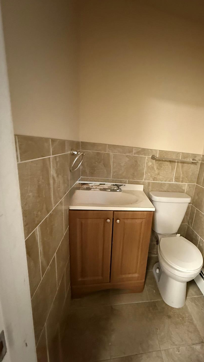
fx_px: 154
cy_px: 188
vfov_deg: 99.3
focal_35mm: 16
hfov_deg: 64.9
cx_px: 140
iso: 1250
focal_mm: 2.22
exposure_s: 1/40
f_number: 2.2
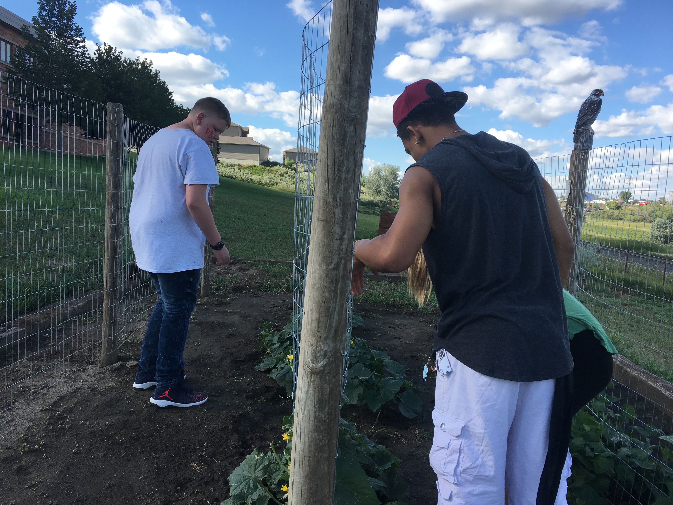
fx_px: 564
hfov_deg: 61.7
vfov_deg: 48.2
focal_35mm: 29
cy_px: 252
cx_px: 336
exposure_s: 1/894
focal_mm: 4.15
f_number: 2.2
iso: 25
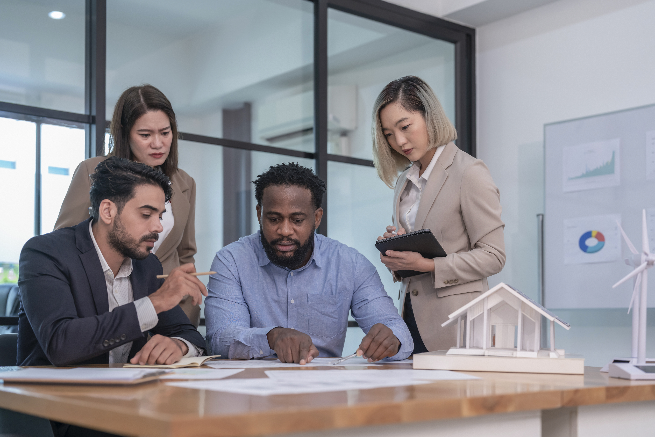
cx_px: 328
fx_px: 910
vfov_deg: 27.0
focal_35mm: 50
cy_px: 218
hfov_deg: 39.6
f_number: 2.5
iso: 640
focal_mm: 50
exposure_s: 1/200
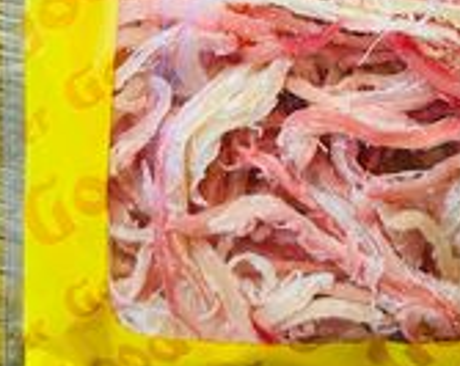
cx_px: 339
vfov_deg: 20.9
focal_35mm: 65
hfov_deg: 28.8
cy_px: -136
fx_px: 883
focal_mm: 5.7
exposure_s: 1/50
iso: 160
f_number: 1.5
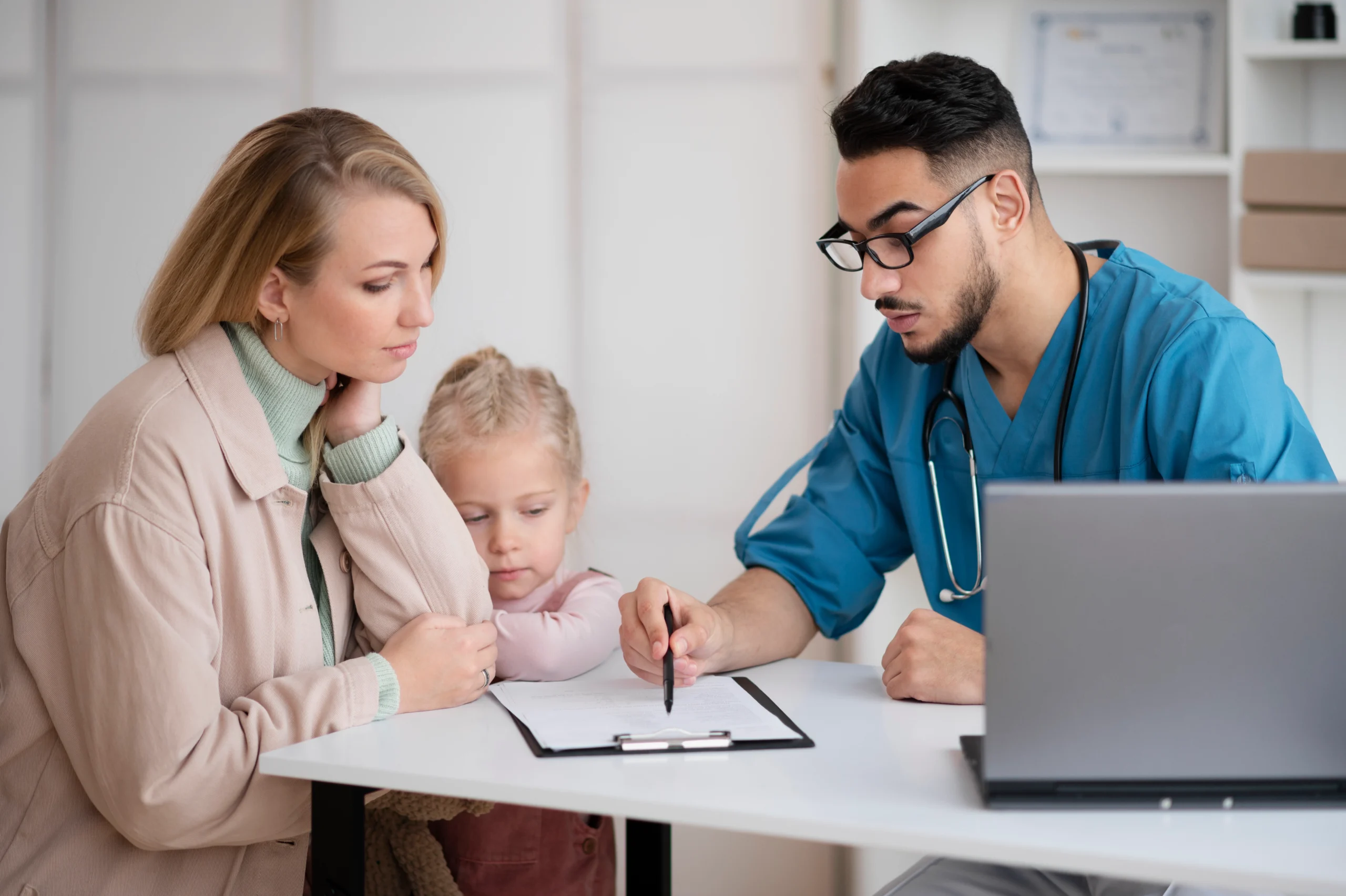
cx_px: 673
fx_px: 3176
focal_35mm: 85
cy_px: 448
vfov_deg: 16.0
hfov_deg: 23.9
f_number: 2
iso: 400
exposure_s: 1/180
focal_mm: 85
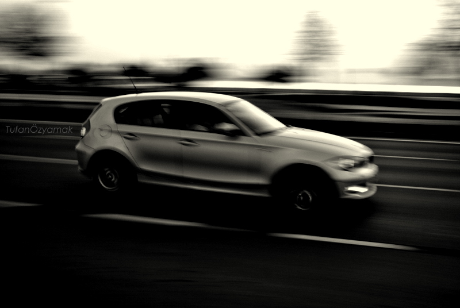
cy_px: 154
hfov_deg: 44.9
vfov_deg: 30.9
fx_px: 557
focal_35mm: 44
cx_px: 230
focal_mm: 29
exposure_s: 1/20
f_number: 4.5
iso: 200
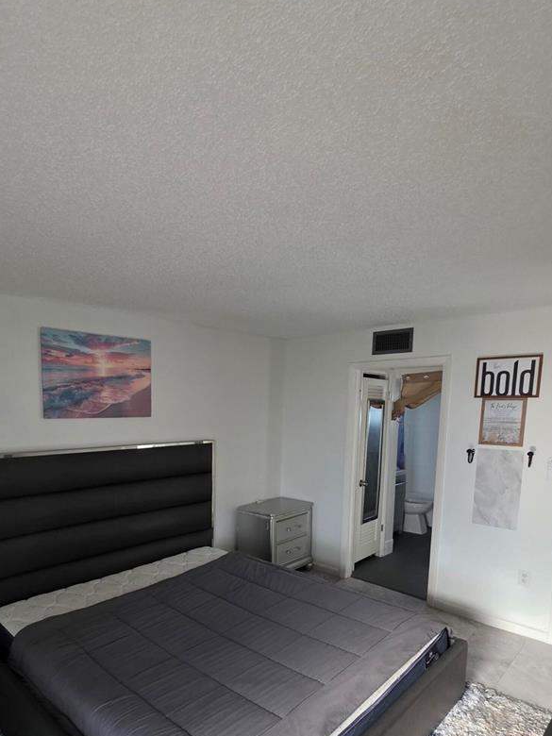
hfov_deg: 64.5
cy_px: 463
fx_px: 425
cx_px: 191
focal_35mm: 20
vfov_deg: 80.1
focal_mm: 2.2
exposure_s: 1/60
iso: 200
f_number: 1.9
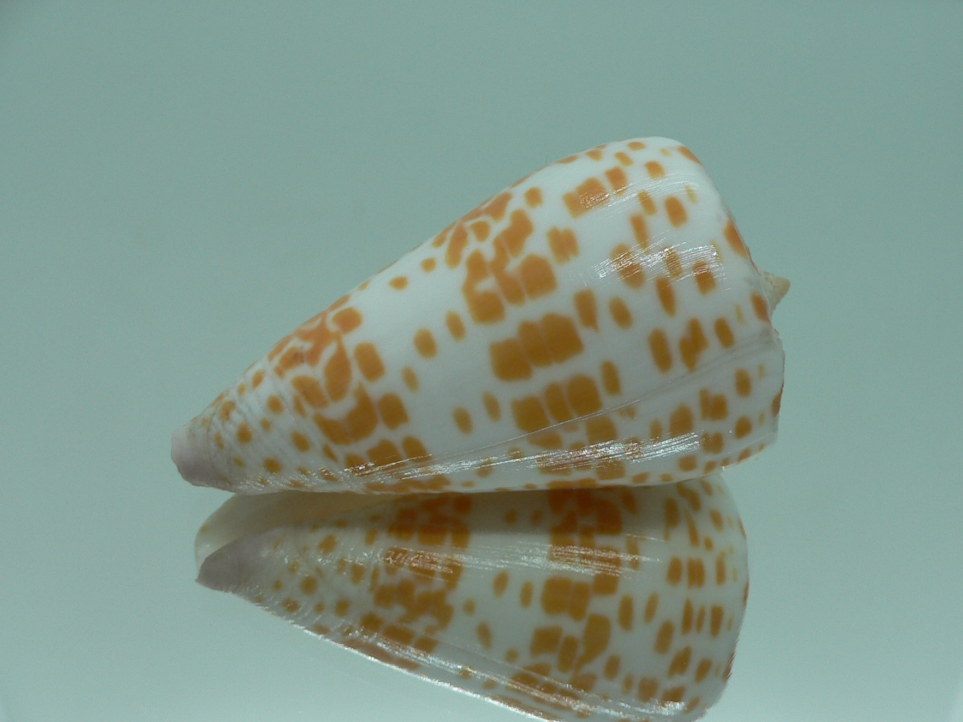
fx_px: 1113
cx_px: 506
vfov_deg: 36.0
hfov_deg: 46.8
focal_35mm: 40
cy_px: 371
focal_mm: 4.6
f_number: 2.8
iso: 80
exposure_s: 1/80
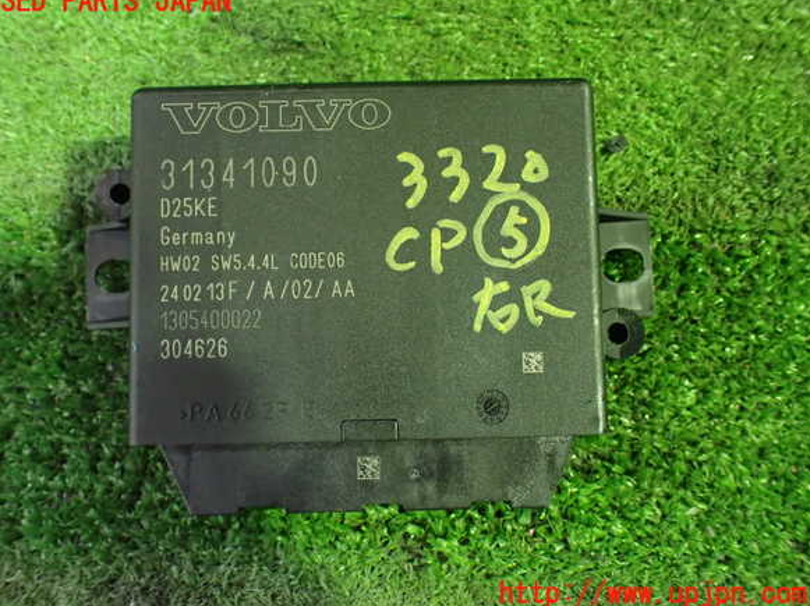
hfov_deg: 58.4
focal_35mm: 31
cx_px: 396
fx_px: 725
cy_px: 298
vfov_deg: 45.4
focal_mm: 5.4
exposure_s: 1/30
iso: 1000
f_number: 2.3
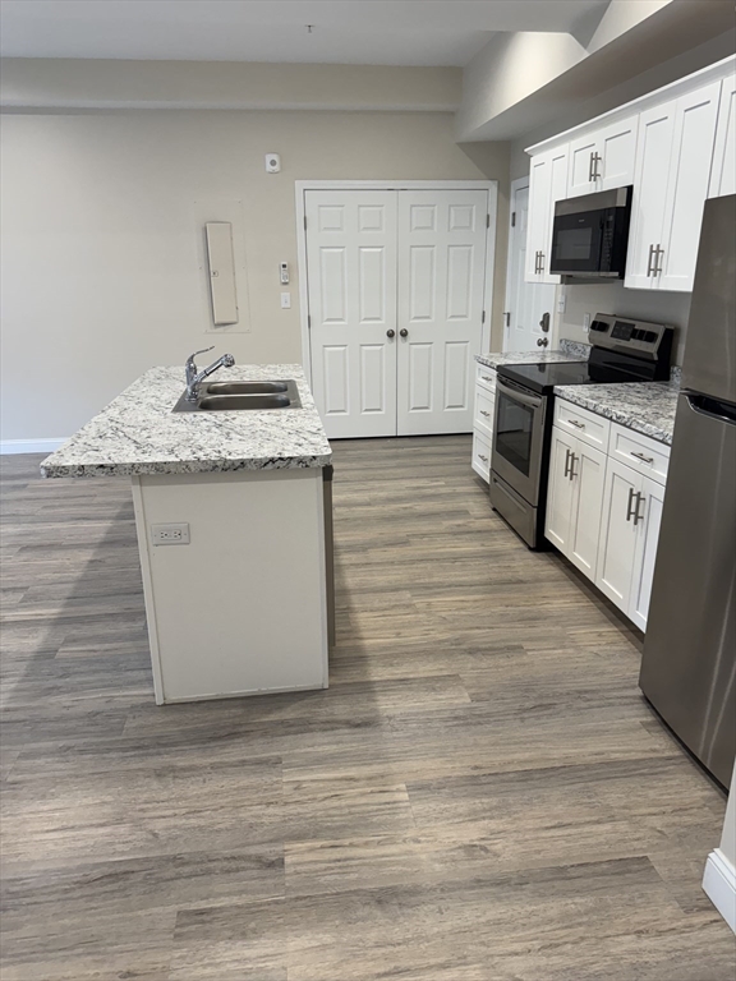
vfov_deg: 71.6
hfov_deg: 56.8
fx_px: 680
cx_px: 368
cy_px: 490
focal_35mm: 24
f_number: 1.78
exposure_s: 1/120
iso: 200
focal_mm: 6.76
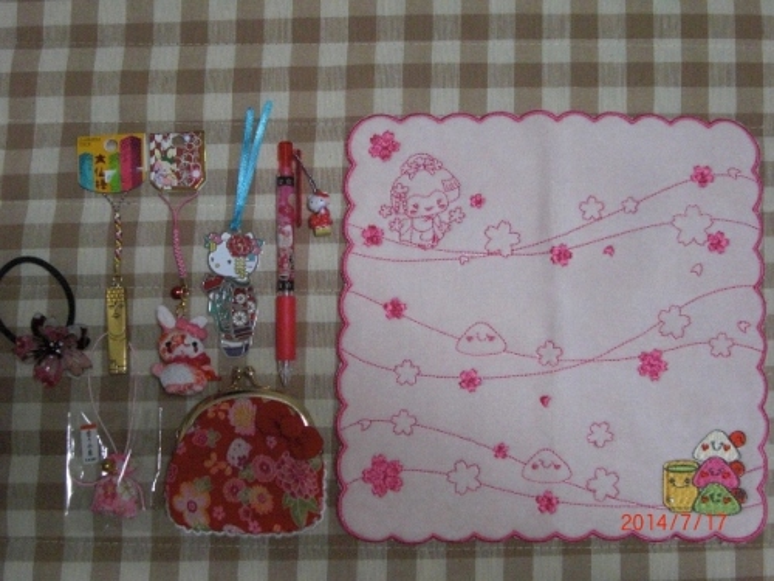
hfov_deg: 41.2
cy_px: 290
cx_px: 387
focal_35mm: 46
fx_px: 1029
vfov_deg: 31.5
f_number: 3.3
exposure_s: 1/100
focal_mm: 8.2
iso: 800
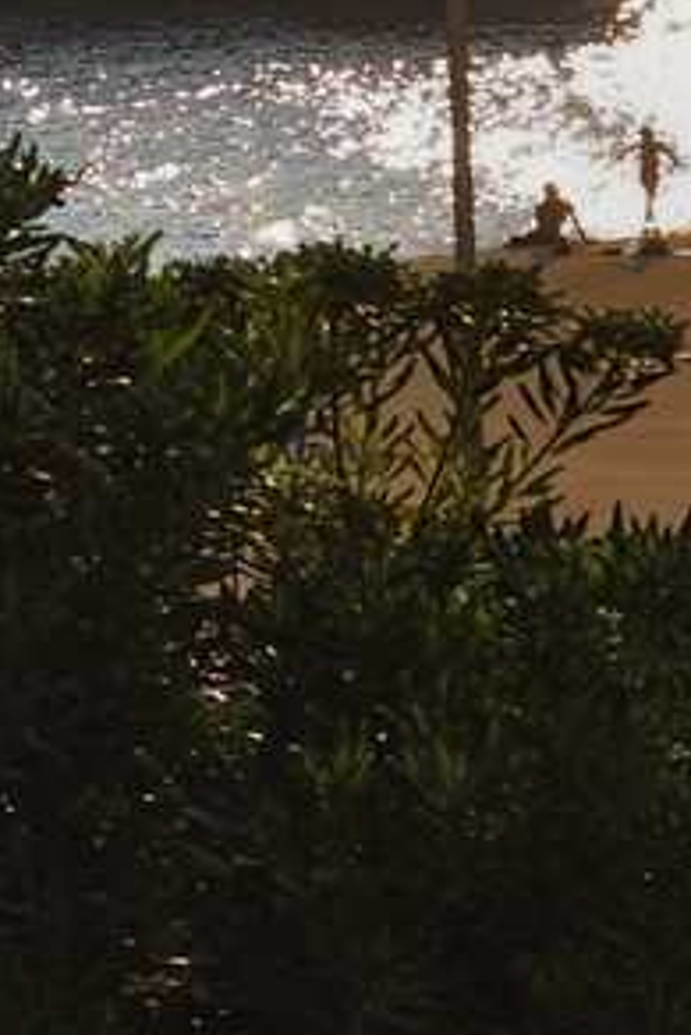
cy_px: 344
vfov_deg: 9.9
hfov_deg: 5.8
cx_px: 2516
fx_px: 5981
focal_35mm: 208
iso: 200
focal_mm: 38
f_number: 9
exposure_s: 1/640
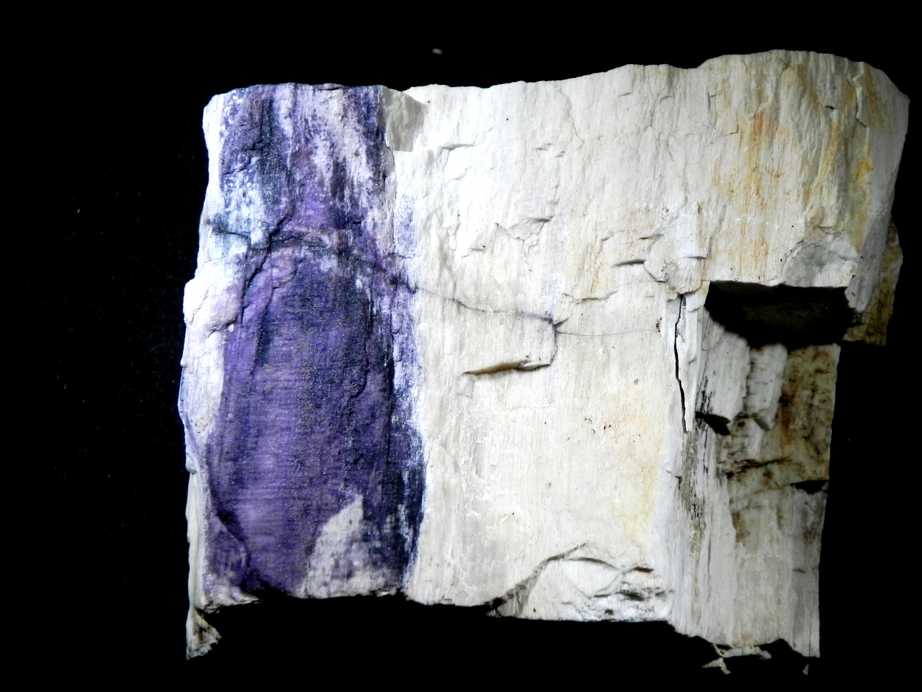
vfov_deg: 22.3
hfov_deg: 29.4
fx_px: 1758
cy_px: 346
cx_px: 461
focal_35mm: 66
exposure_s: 1/164
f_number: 3.5
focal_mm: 11.8
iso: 160
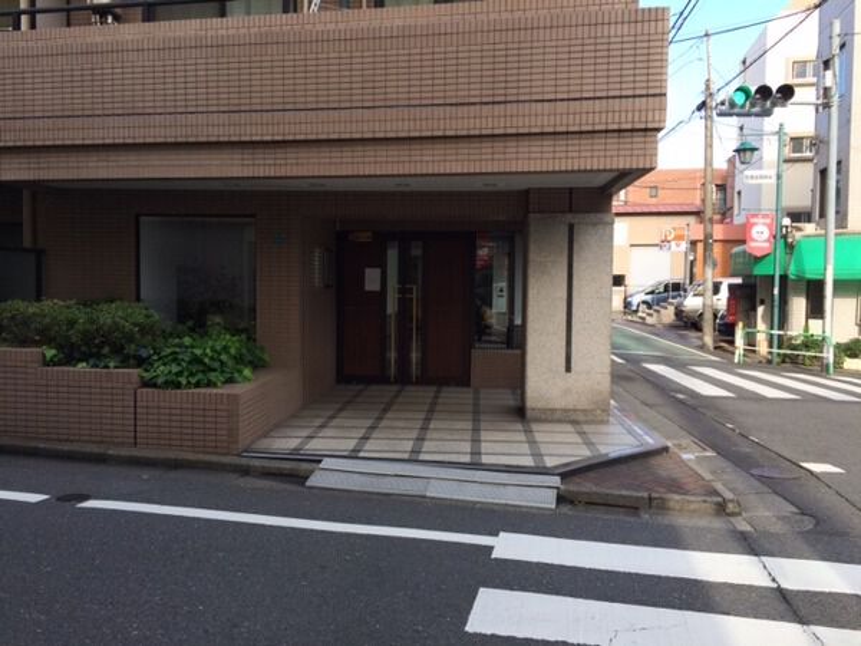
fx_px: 721
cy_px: 323
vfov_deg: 48.2
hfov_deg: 61.7
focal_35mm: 29
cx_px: 430
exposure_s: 1/419
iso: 32
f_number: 2.2
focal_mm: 4.15
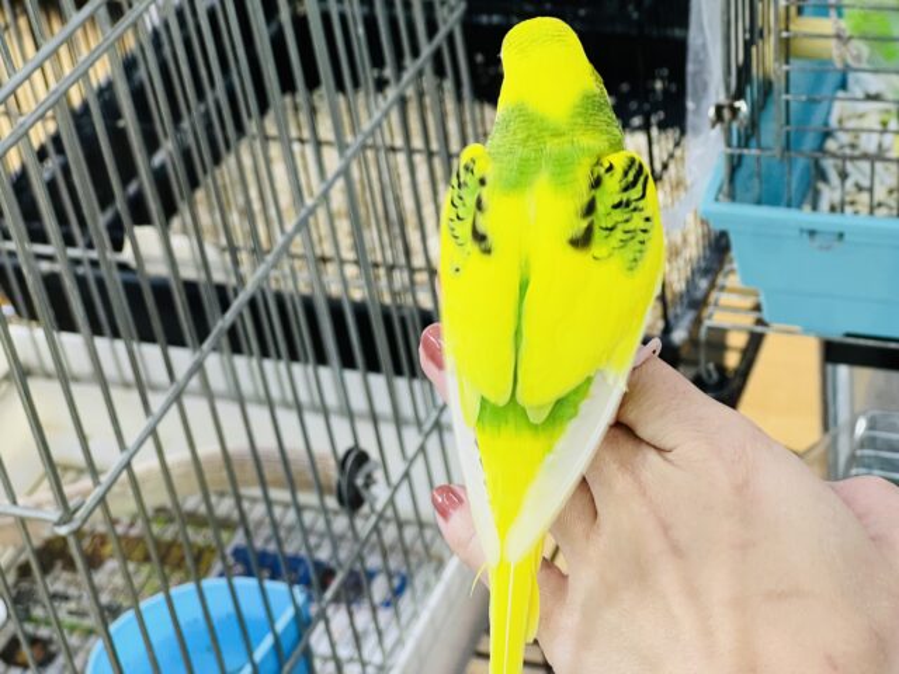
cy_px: 337
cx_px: 450
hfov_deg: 25.3
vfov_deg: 19.1
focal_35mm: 77
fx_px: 2000
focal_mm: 9
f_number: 2.8
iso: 250
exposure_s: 1/50
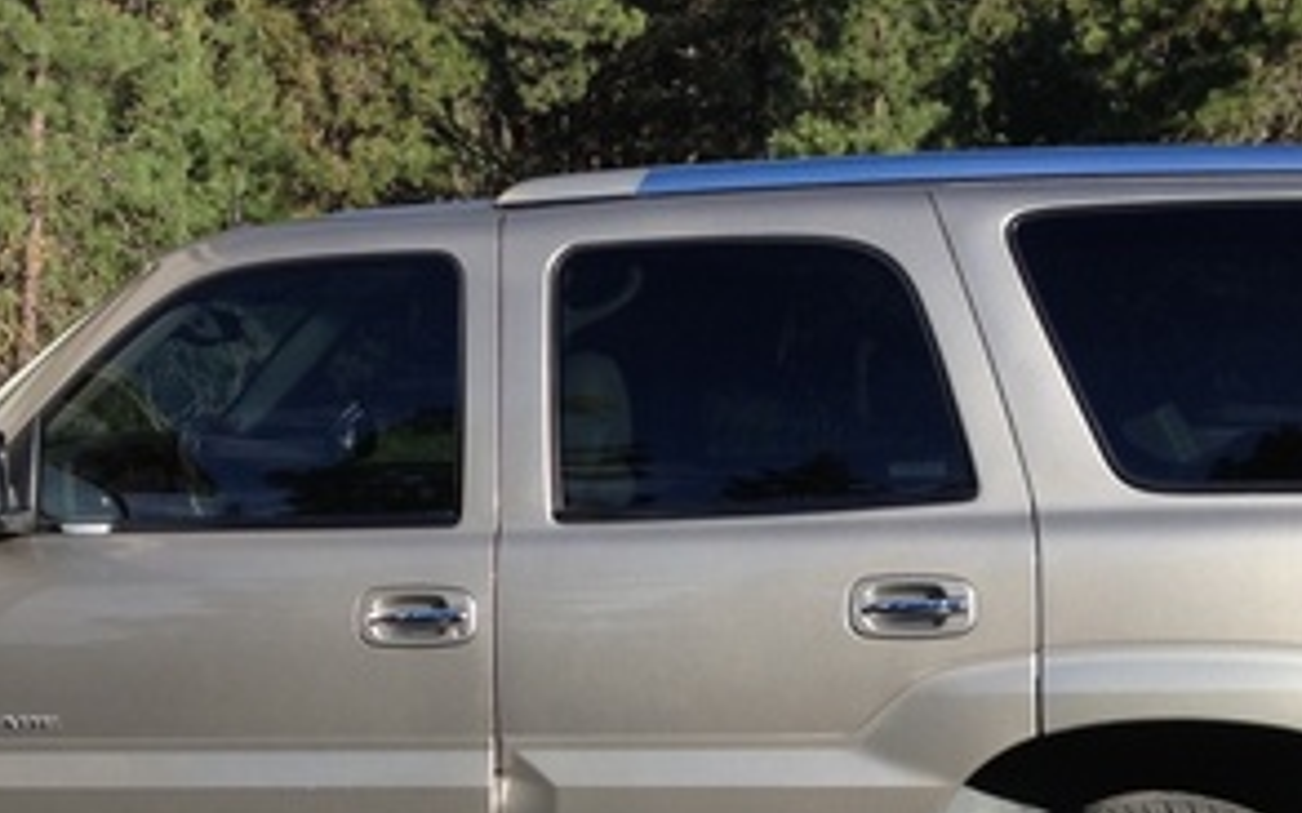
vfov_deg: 16.0
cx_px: 600
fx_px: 2874
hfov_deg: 25.5
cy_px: 680
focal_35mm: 81
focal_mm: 4.28
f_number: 2.4
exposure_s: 1/767
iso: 50
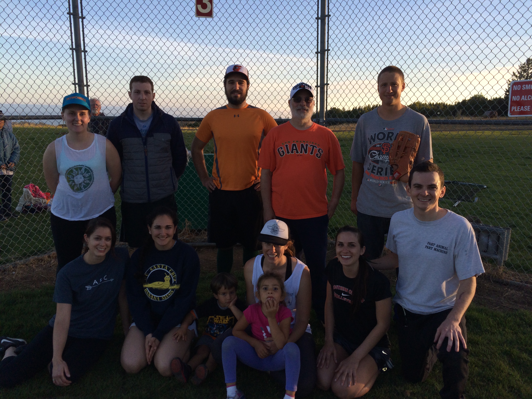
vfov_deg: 48.2
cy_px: 200
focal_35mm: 29
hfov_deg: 61.7
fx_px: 446
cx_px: 266
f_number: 2.2
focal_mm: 4.15
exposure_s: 1/622
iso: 32
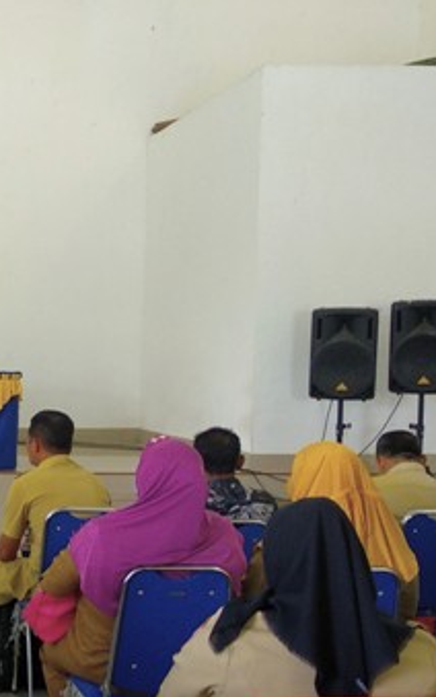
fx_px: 988
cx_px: -183
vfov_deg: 38.7
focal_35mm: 52
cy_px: 419
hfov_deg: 21.6
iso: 400
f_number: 2.2
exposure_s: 1/33
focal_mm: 3.81
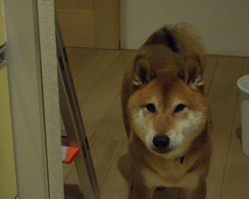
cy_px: 100
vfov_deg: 18.7
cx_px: 133
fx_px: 604
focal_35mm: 82
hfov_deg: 23.3
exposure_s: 1/30
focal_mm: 14.1
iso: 1600
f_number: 4.5
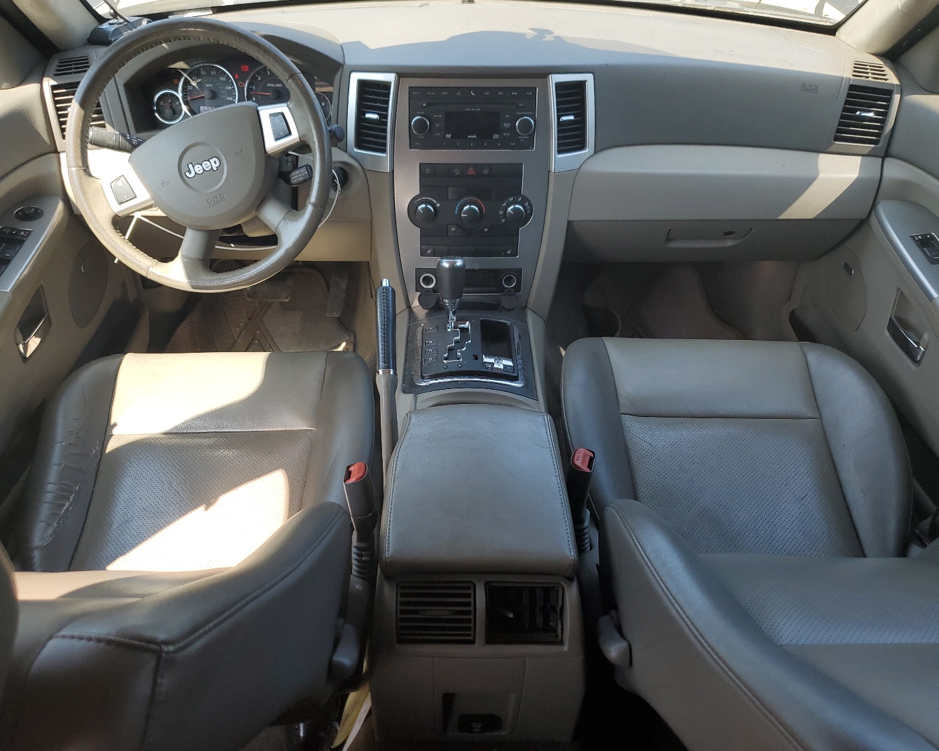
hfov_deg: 62.2
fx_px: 778
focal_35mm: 28
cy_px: 372
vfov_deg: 51.5
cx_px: 442
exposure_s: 1/303
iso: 50
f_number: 1.5
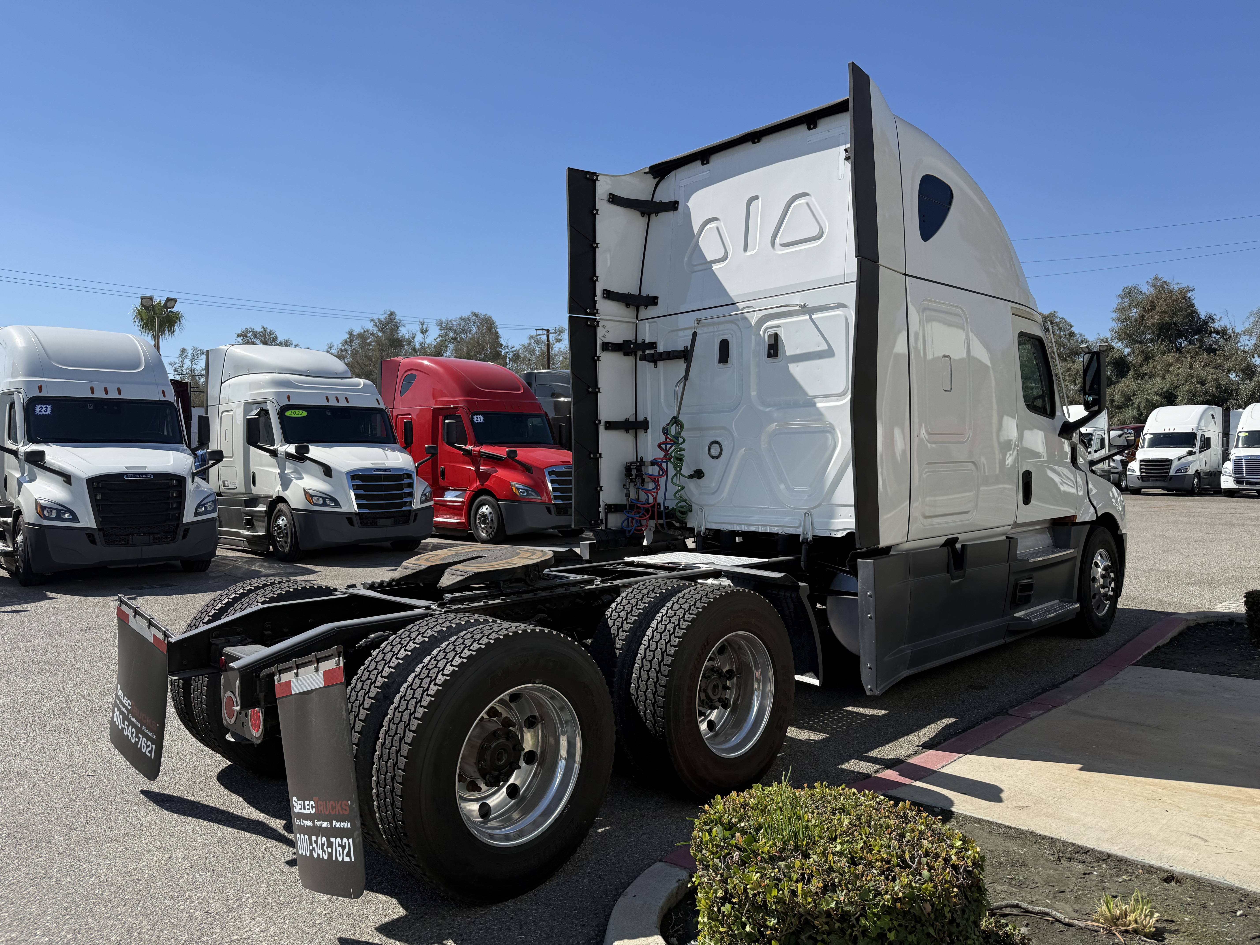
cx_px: 630
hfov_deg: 71.6
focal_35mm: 24
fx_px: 874
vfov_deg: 56.8
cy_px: 472
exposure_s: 1/4405
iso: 80
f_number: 1.78
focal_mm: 6.76
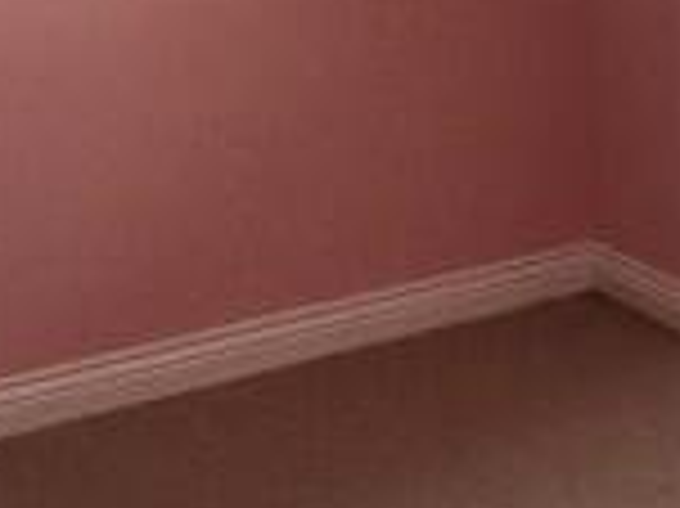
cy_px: -103
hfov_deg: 16.4
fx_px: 1865
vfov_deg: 15.0
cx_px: 1306
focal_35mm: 95
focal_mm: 2.22
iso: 160
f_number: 2.2
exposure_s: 1/99
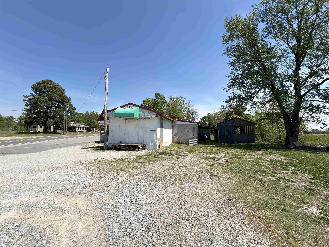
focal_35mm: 14
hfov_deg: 102.1
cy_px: 124
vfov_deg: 85.7
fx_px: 133
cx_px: 164
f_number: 2.2
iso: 20
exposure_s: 1/741
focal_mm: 2.22
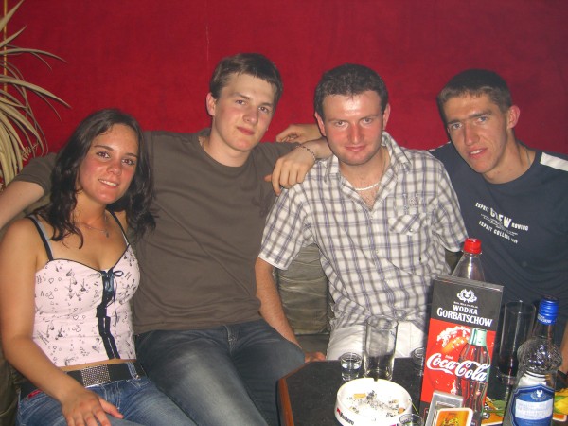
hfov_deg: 49.0
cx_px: 284
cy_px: 213
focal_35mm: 38
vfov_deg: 37.7
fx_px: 624
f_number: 2.8
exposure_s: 1/60
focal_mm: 7.9
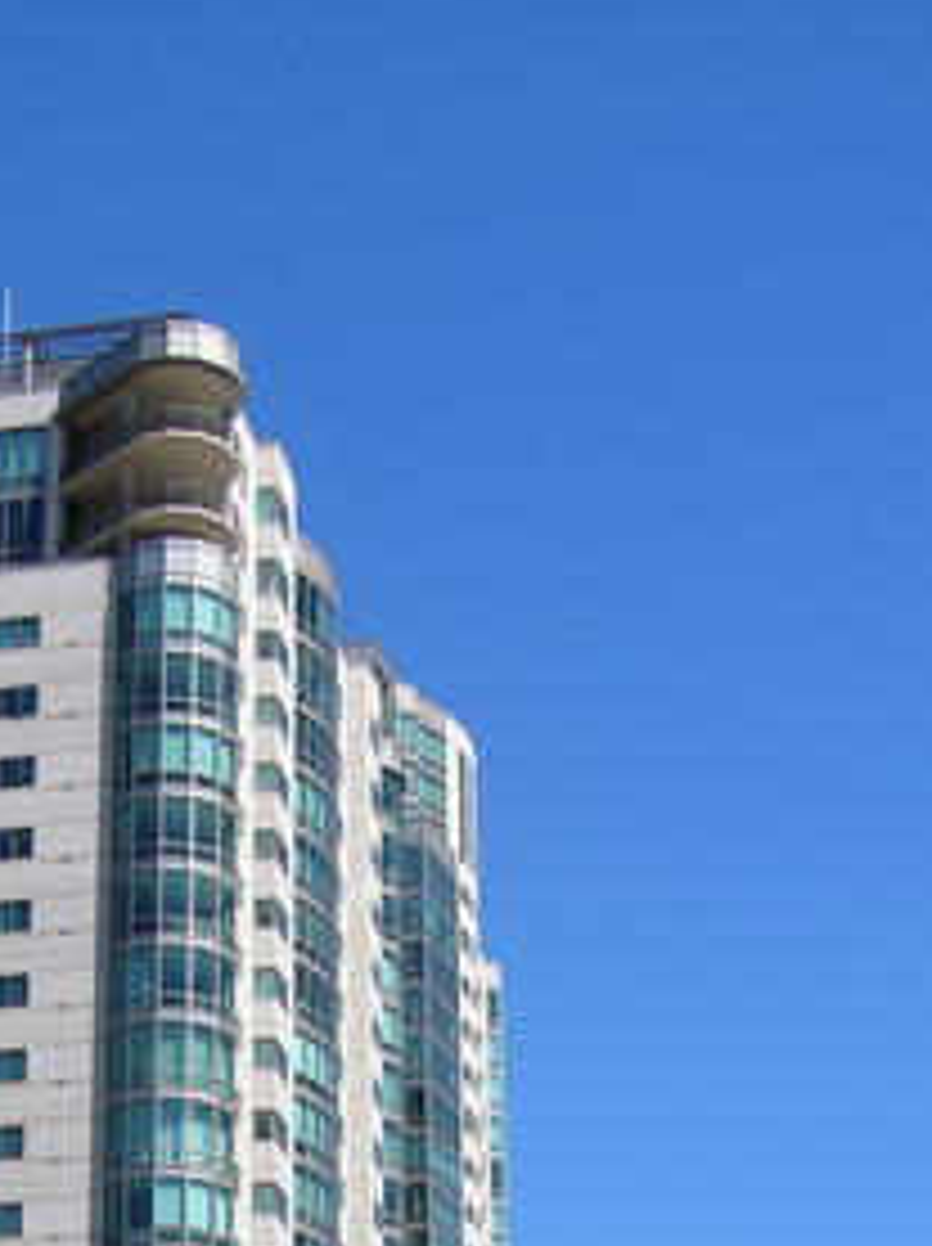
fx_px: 2915
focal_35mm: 81
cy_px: 1331
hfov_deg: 18.1
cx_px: 311
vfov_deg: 22.9
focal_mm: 5.8
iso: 50
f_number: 8
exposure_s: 1/160
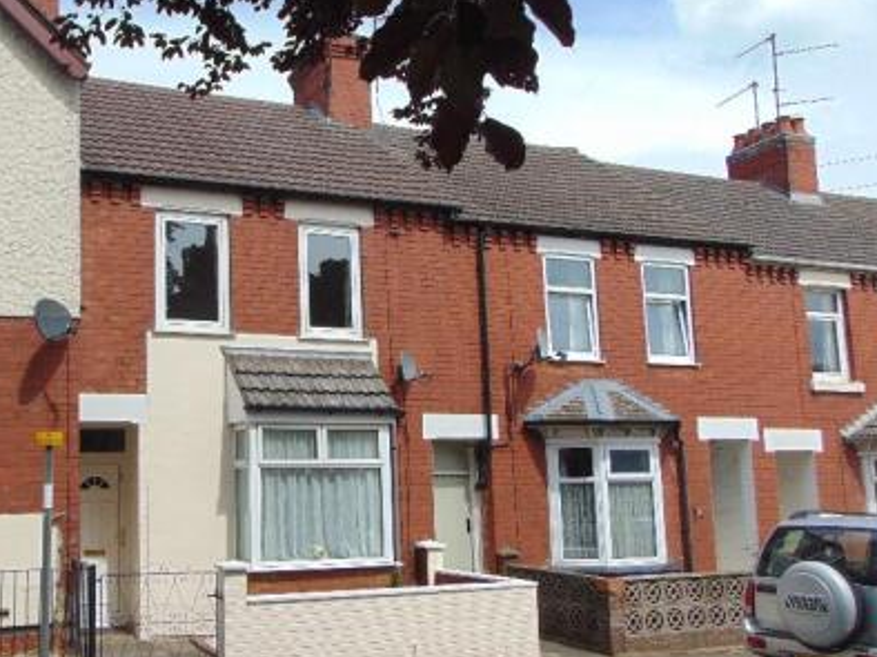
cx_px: 268
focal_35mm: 37
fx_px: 937
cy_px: 366
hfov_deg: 49.0
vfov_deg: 38.6
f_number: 7.7
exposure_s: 1/250
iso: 80
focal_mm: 4.5
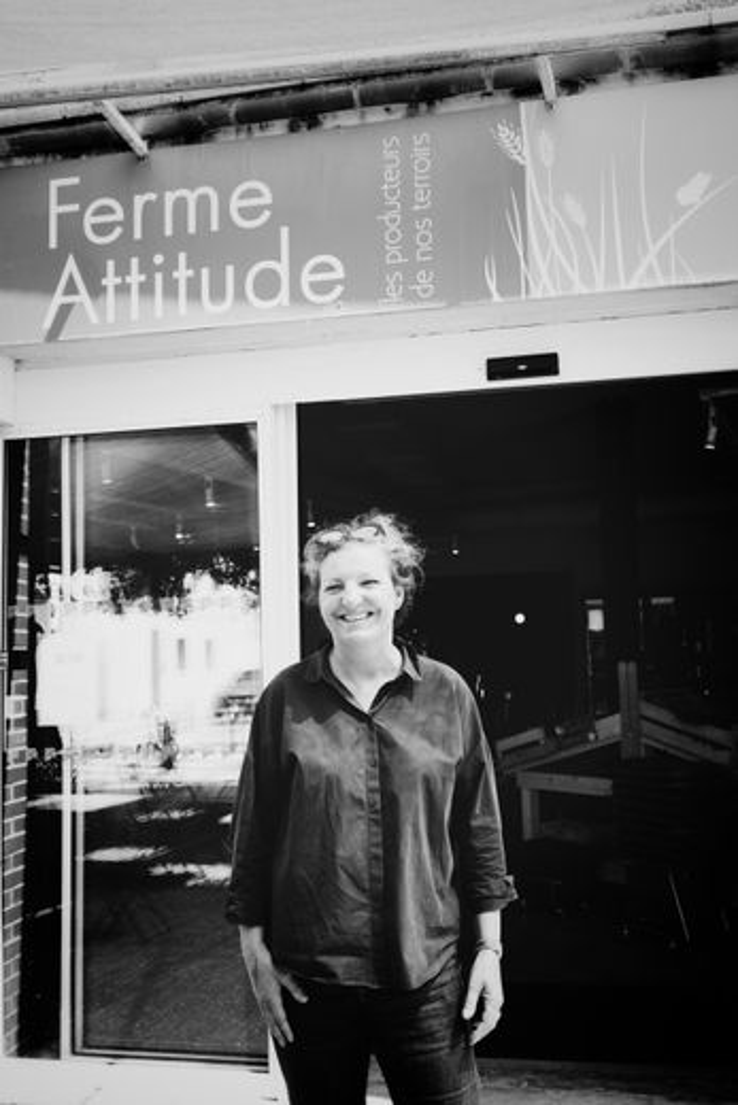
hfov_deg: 40.0
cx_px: 369
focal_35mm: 33
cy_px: 552
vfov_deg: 57.2
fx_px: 1014
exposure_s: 1/220
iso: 320
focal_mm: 22
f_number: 4
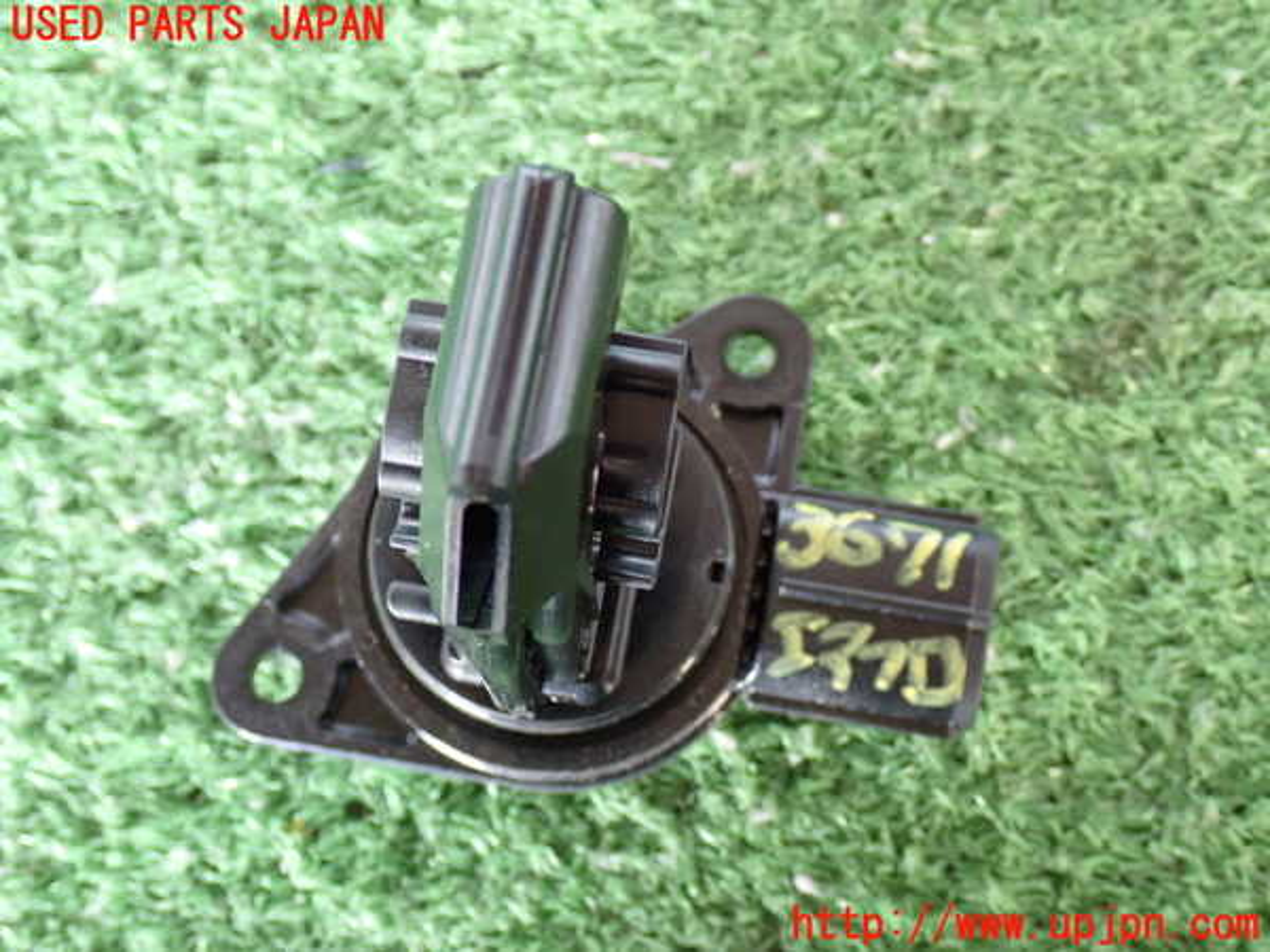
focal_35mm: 54
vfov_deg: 27.0
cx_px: 635
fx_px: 1981
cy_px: 476
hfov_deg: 35.5
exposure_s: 1/20
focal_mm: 9.65
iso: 800
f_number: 3.3
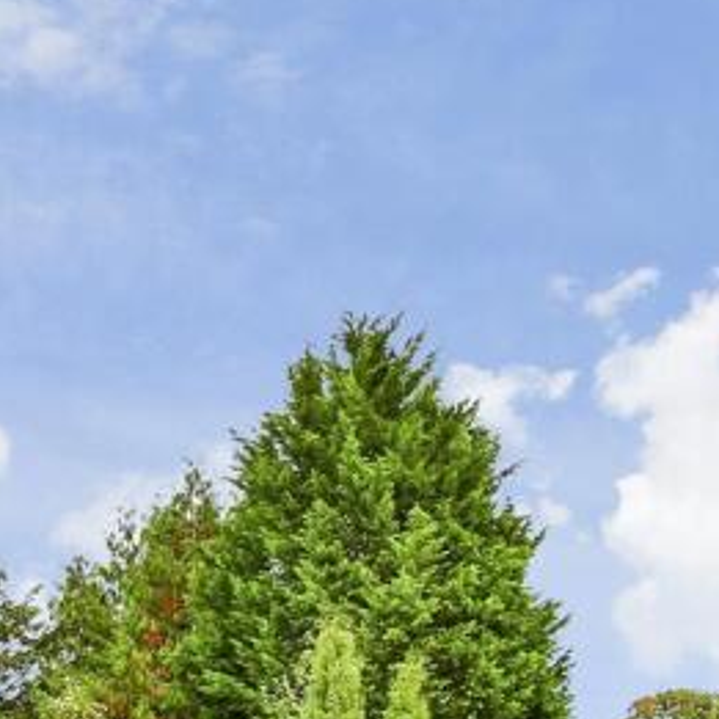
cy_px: 789
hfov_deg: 34.0
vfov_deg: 30.5
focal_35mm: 50
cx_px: 391
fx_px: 1175
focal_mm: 10
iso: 400
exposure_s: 1/250
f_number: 8
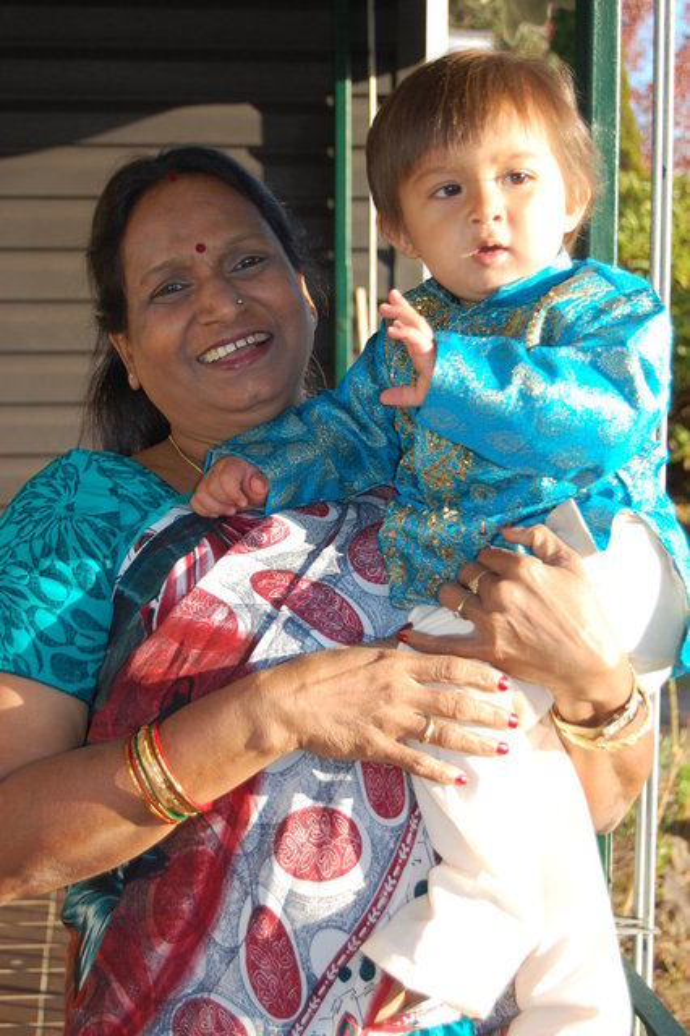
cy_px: 518
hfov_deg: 20.1
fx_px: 1943
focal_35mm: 68
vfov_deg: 29.9
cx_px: 345
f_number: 5.3
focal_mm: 45
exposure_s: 1/320
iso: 400
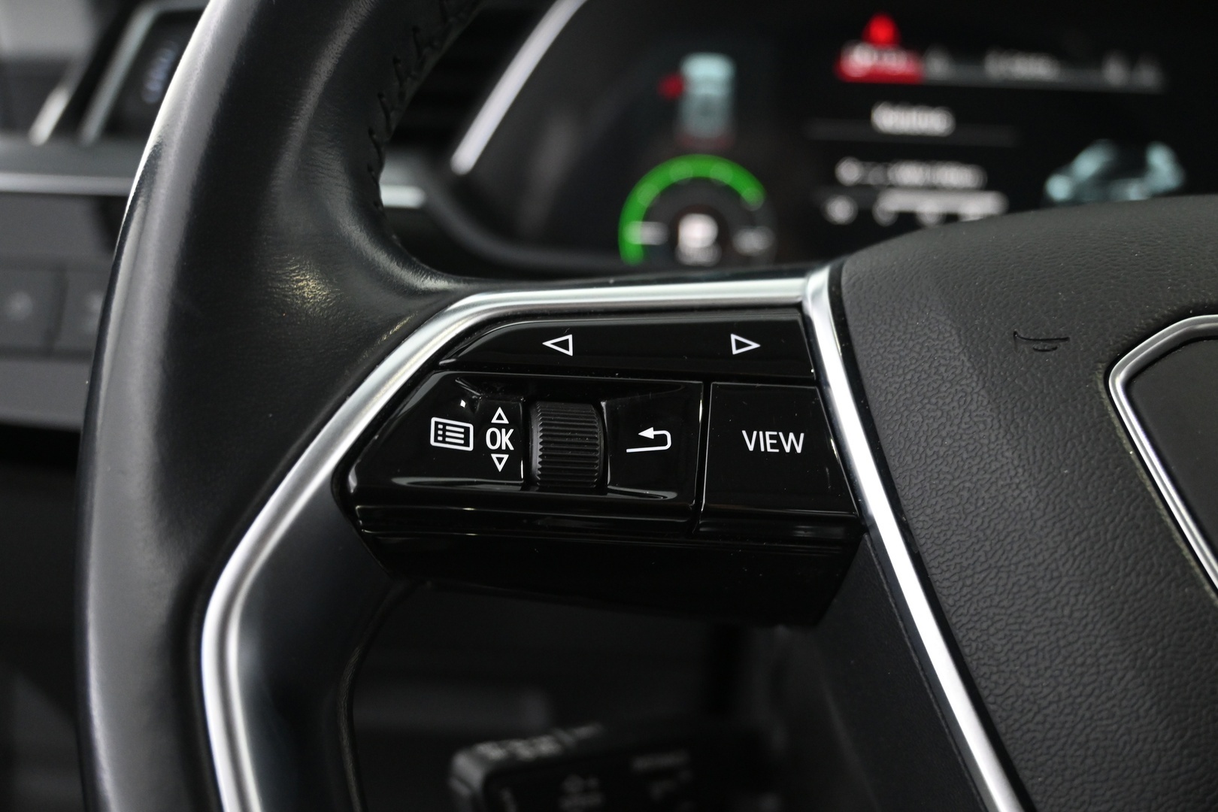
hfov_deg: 55.1
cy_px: 406
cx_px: 609
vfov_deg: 38.4
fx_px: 1167
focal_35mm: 34
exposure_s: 1/40
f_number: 4.2
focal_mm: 23
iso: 2200
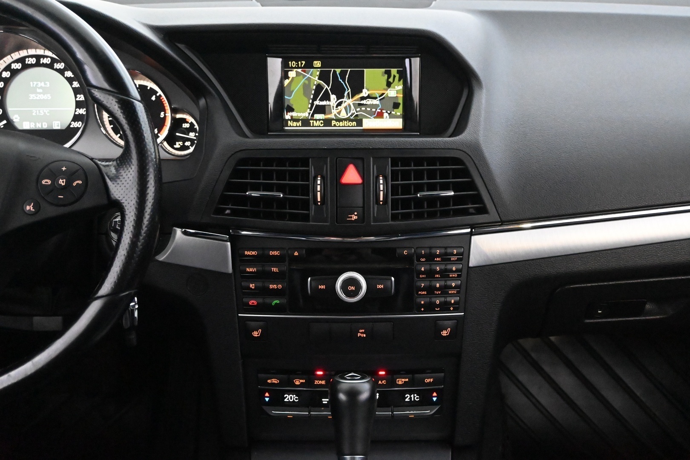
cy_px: 230
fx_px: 934
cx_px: 345
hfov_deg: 40.5
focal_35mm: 49
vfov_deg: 27.7
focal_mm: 32.5
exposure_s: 1/50
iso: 14400
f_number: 5
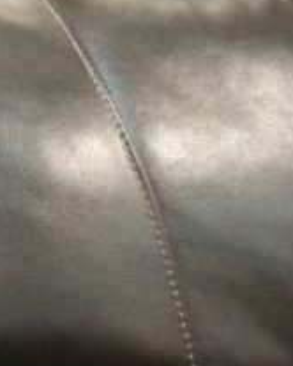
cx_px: 588
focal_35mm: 140
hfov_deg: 10.2
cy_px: 723
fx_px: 1515
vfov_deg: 12.2
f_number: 2.2
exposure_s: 1/30
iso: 250
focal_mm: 4.15
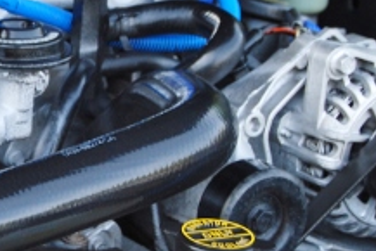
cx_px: -75
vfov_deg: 6.9
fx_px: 2085
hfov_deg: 10.1
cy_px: 97
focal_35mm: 199
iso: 200
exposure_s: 1/60
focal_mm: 45
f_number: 5.3
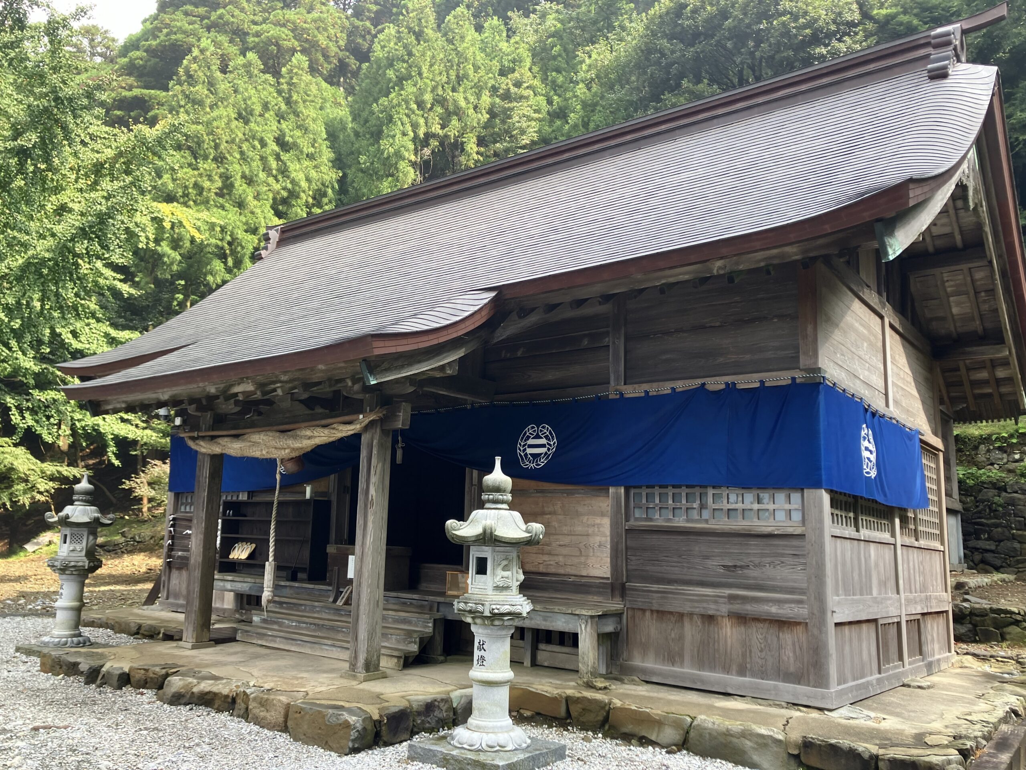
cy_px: 385
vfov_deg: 49.7
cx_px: 513
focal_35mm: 28
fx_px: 830
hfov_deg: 63.4
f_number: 1.8
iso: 25
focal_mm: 3.99
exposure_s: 1/223
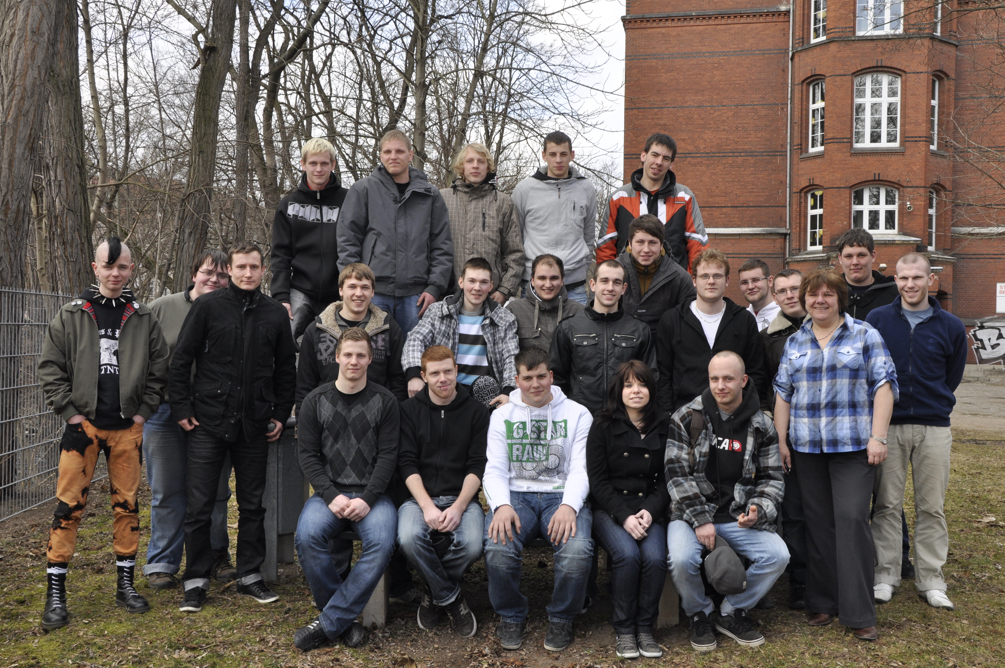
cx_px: 502
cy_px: 334
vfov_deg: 39.9
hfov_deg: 57.3
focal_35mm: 33
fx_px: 920
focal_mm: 22
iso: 400
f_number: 11
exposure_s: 1/200
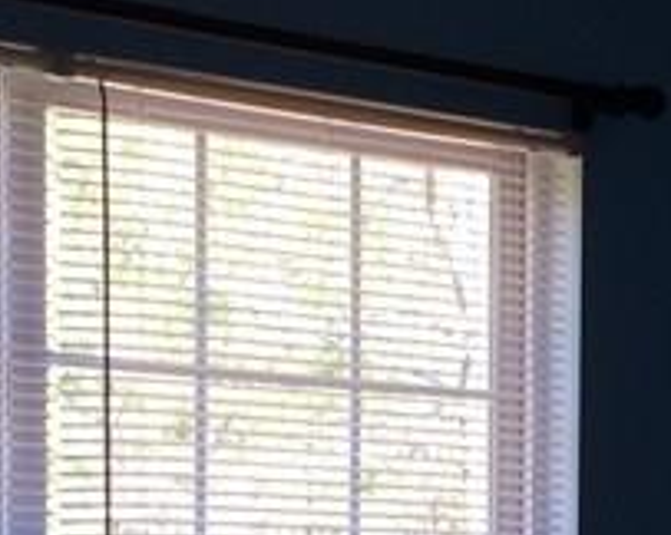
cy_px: 812
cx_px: 598
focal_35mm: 143
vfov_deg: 10.4
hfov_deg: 13.4
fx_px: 2837
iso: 40
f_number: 2.2
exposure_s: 1/120
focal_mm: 4.15
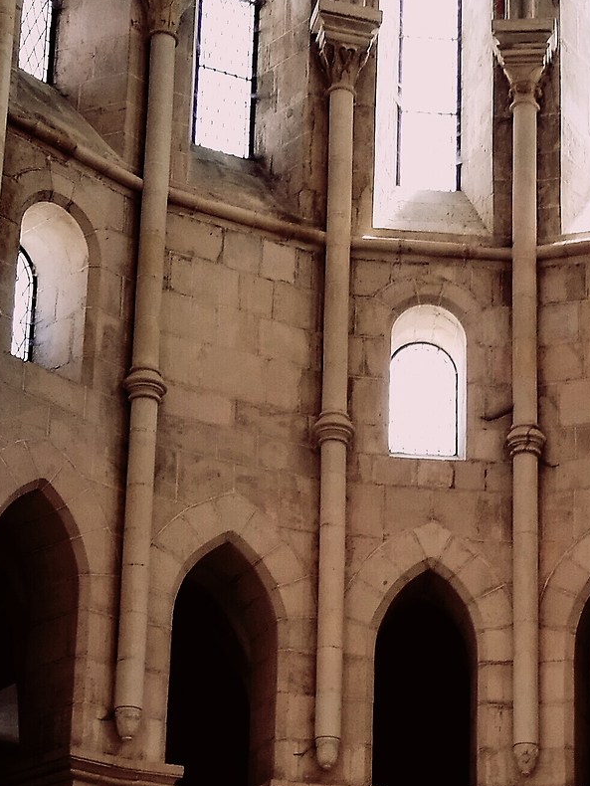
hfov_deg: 17.8
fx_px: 1862
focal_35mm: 82
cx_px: 519
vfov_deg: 22.9
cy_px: 783
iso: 100
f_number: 2.2
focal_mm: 4.5
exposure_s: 1/50
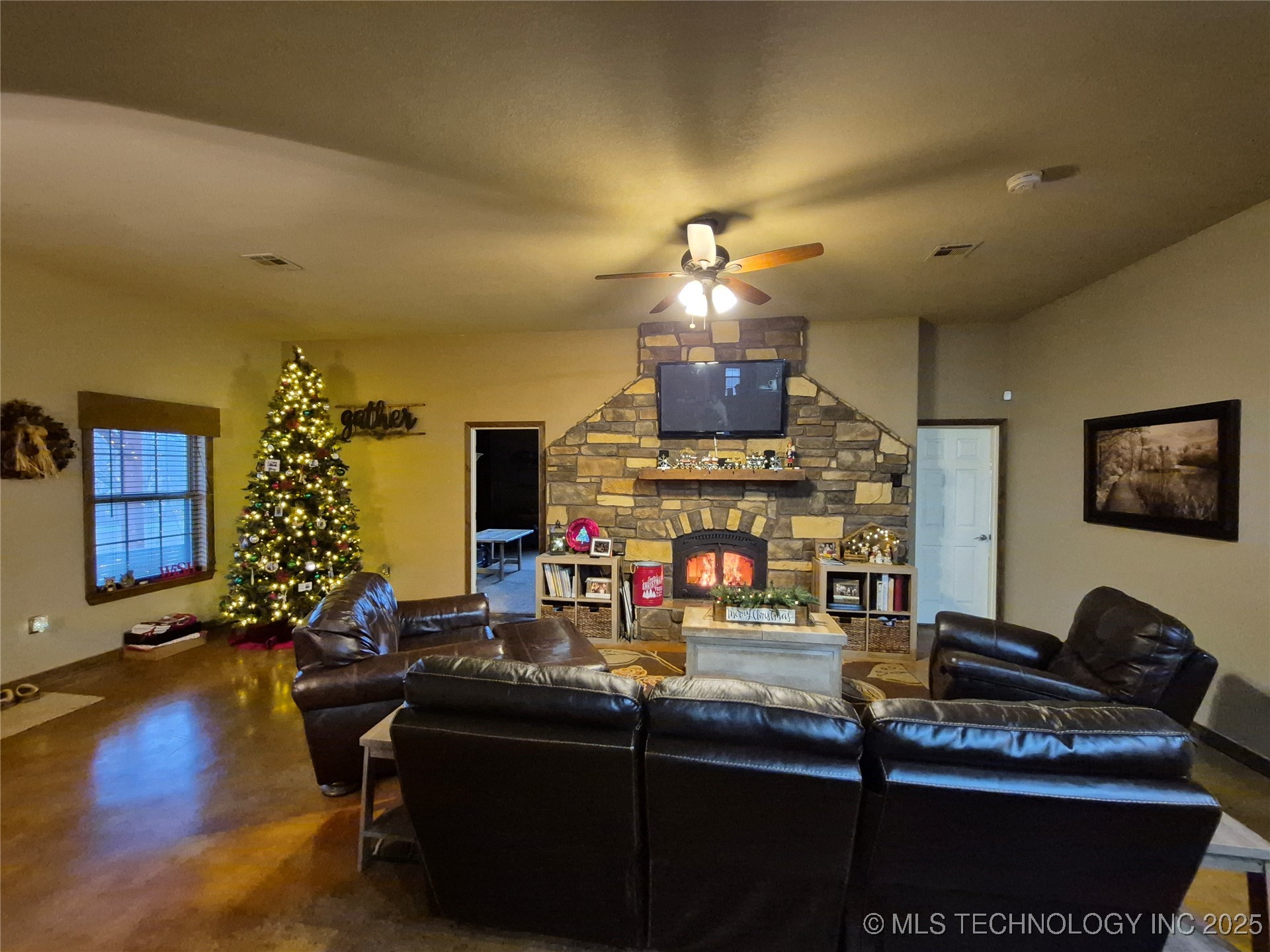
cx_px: 635
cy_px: 476
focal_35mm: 13
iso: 1600
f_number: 2.2
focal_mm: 1.74
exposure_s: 1/60
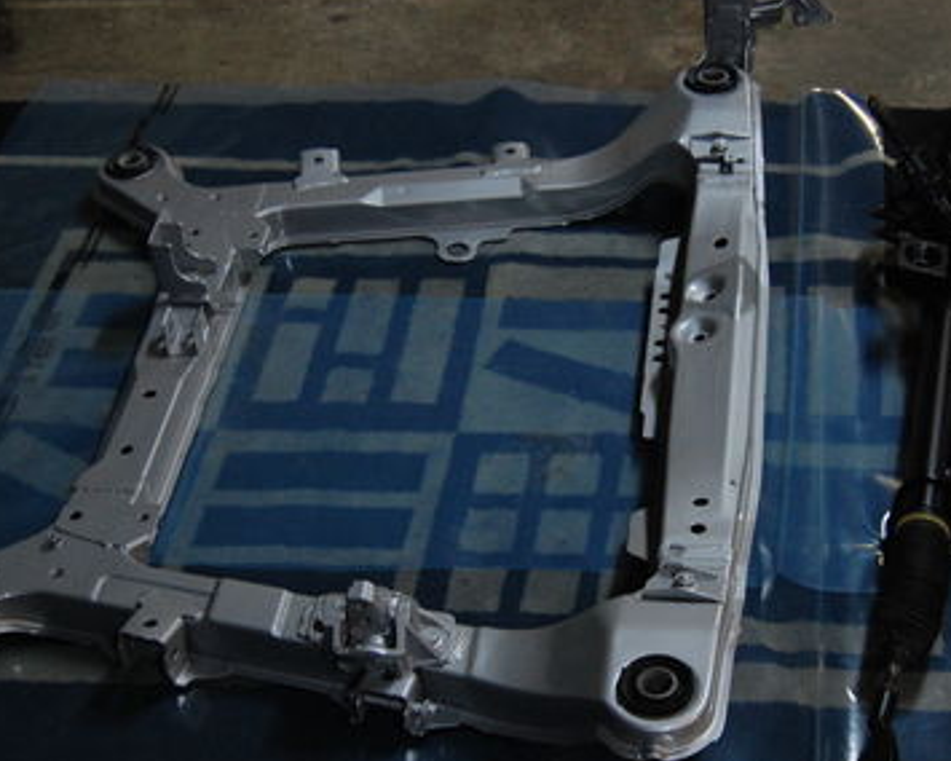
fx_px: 1858
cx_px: 584
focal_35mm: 66
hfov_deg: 28.6
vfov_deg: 23.1
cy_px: 429
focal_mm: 26
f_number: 4
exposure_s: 1/30
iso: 800
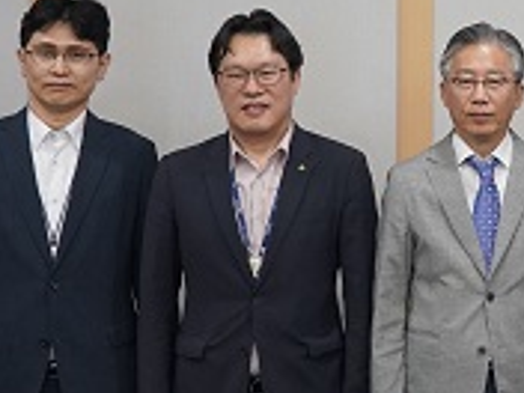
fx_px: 1272
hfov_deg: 22.1
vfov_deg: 17.4
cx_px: 563
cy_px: 74
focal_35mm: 84
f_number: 4
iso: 2500
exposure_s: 1/160
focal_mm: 24
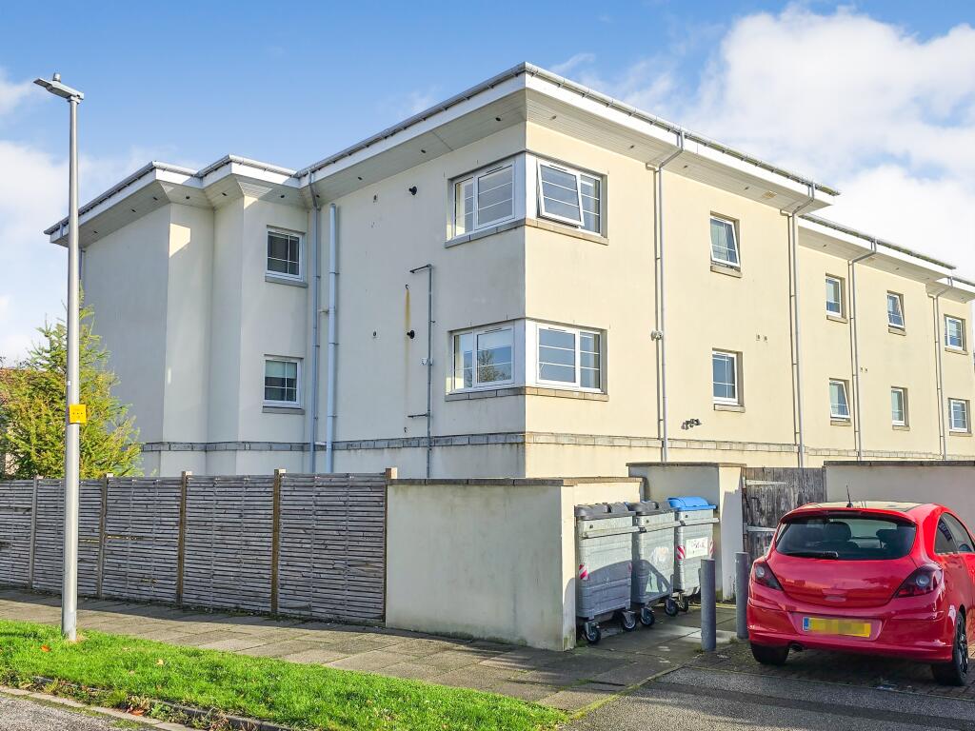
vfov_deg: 58.9
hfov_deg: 73.9
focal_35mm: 23
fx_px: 648
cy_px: 366
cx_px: 488
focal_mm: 6.3
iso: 12
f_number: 1.7
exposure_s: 1/1150
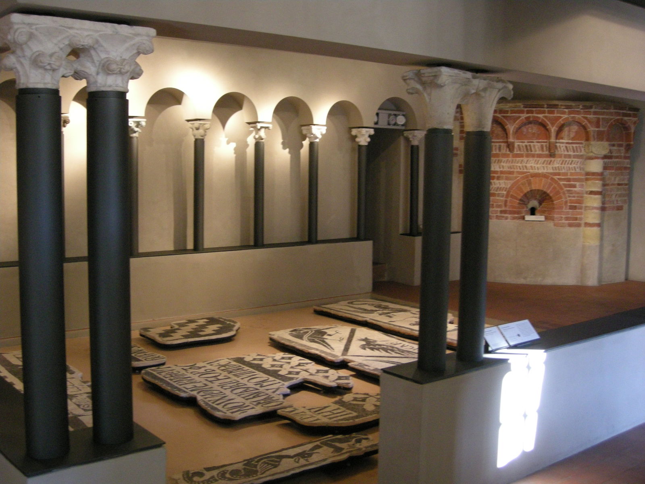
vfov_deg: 35.1
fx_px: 764
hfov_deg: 45.8
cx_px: 322
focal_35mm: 41
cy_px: 242
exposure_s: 1/23.1
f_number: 2.9
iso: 400
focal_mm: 8.5
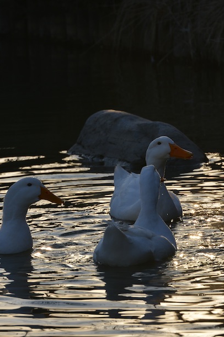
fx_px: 3924
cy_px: 234
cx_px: 194
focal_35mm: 420
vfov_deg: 4.9
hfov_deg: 3.3
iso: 200
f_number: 9
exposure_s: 1/500
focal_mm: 200
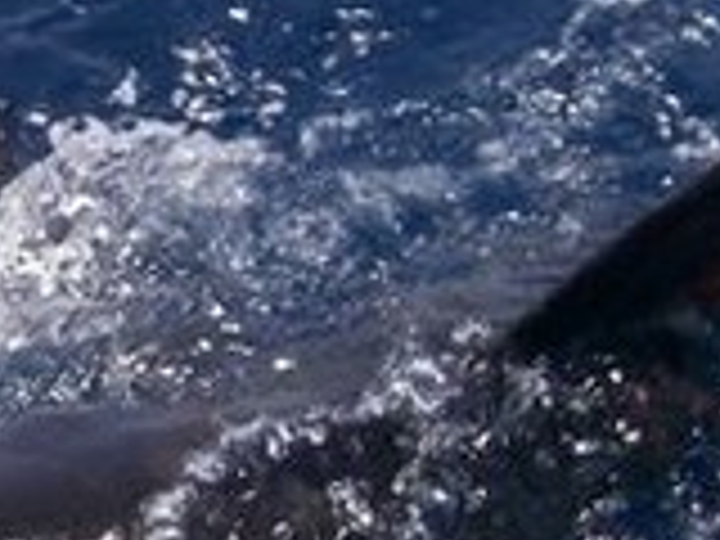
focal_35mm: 138
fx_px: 2870
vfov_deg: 10.7
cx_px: -252
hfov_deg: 13.7
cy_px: 284
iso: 80
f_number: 7.2
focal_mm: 5.8
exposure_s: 1/233
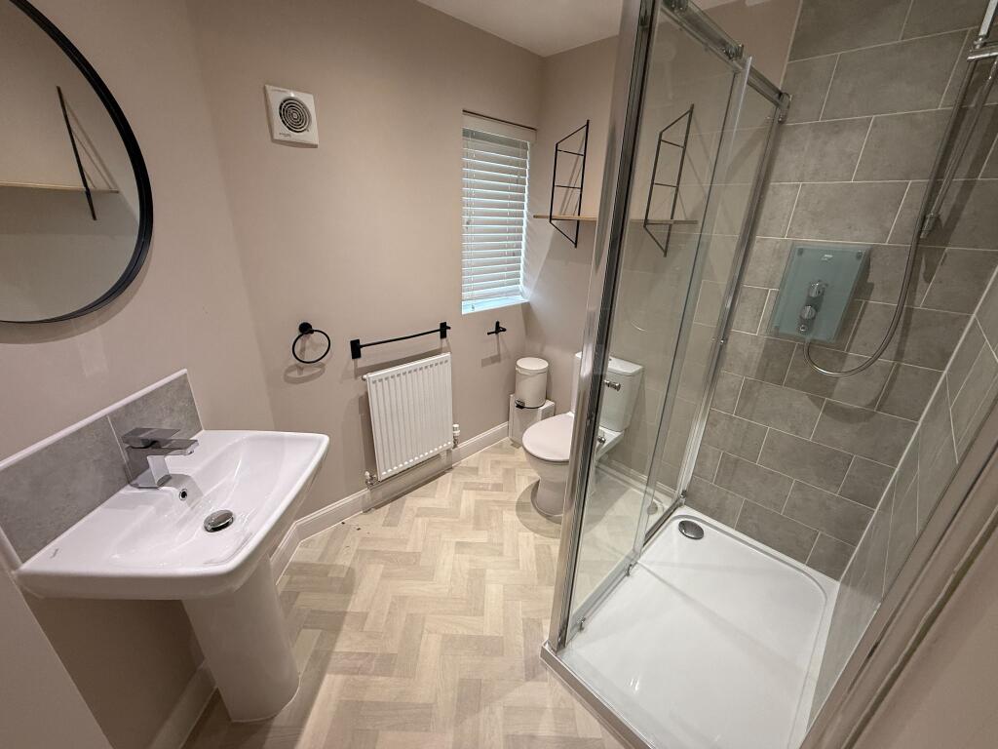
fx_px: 404
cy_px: 374
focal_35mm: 14
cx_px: 499
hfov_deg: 102.1
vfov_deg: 85.7
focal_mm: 2.22
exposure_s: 1/100
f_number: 2.2
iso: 250
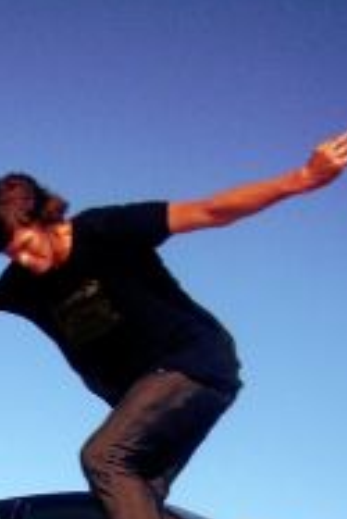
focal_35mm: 123
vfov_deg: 15.7
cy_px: 706
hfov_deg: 11.1
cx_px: -8
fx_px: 1775
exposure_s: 1/369
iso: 64
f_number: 5.6
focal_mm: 6.2
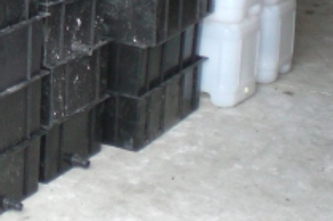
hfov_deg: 16.2
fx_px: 1118
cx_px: -69
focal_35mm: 121
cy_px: -94
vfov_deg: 10.9
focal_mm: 6.3
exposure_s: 1/80
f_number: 3.1
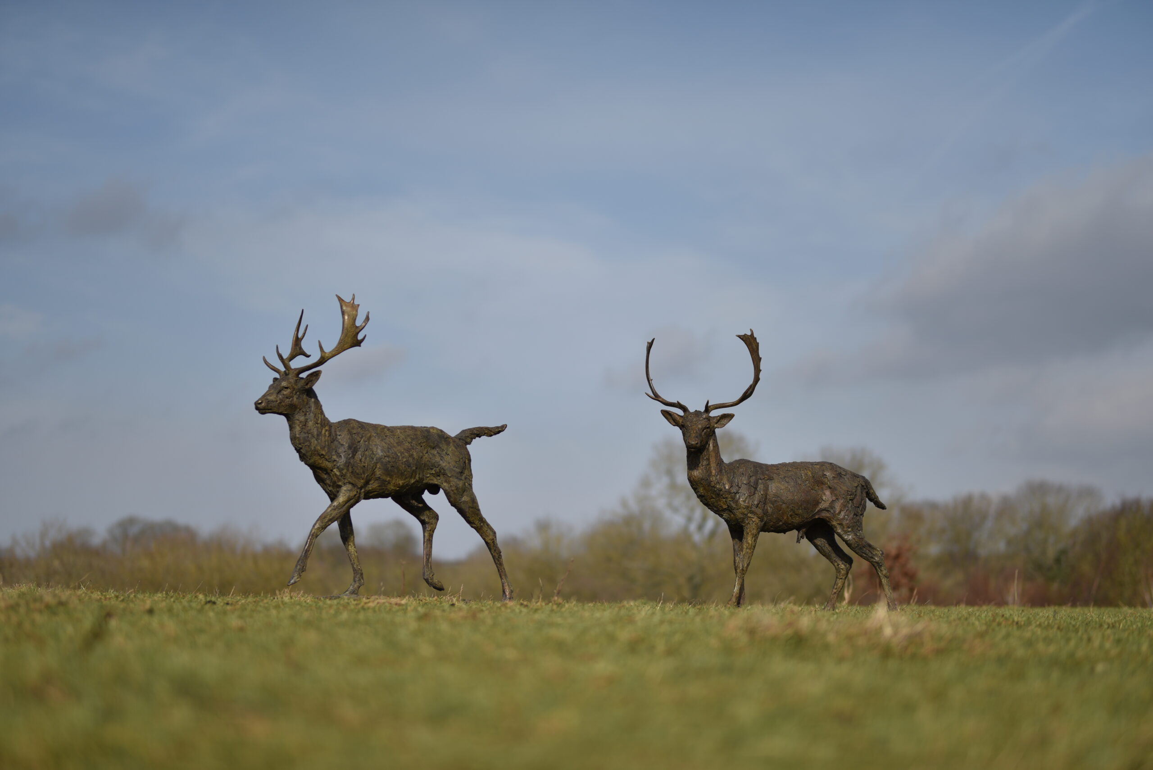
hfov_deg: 23.9
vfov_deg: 16.1
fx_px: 2723
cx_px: 576
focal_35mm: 85
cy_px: 385
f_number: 1.4
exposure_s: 1/5000
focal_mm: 85
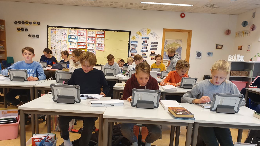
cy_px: 96
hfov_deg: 66.1
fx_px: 200
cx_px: 130
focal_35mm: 29
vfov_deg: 39.7
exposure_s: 1/50
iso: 200
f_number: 2.4
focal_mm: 4.32
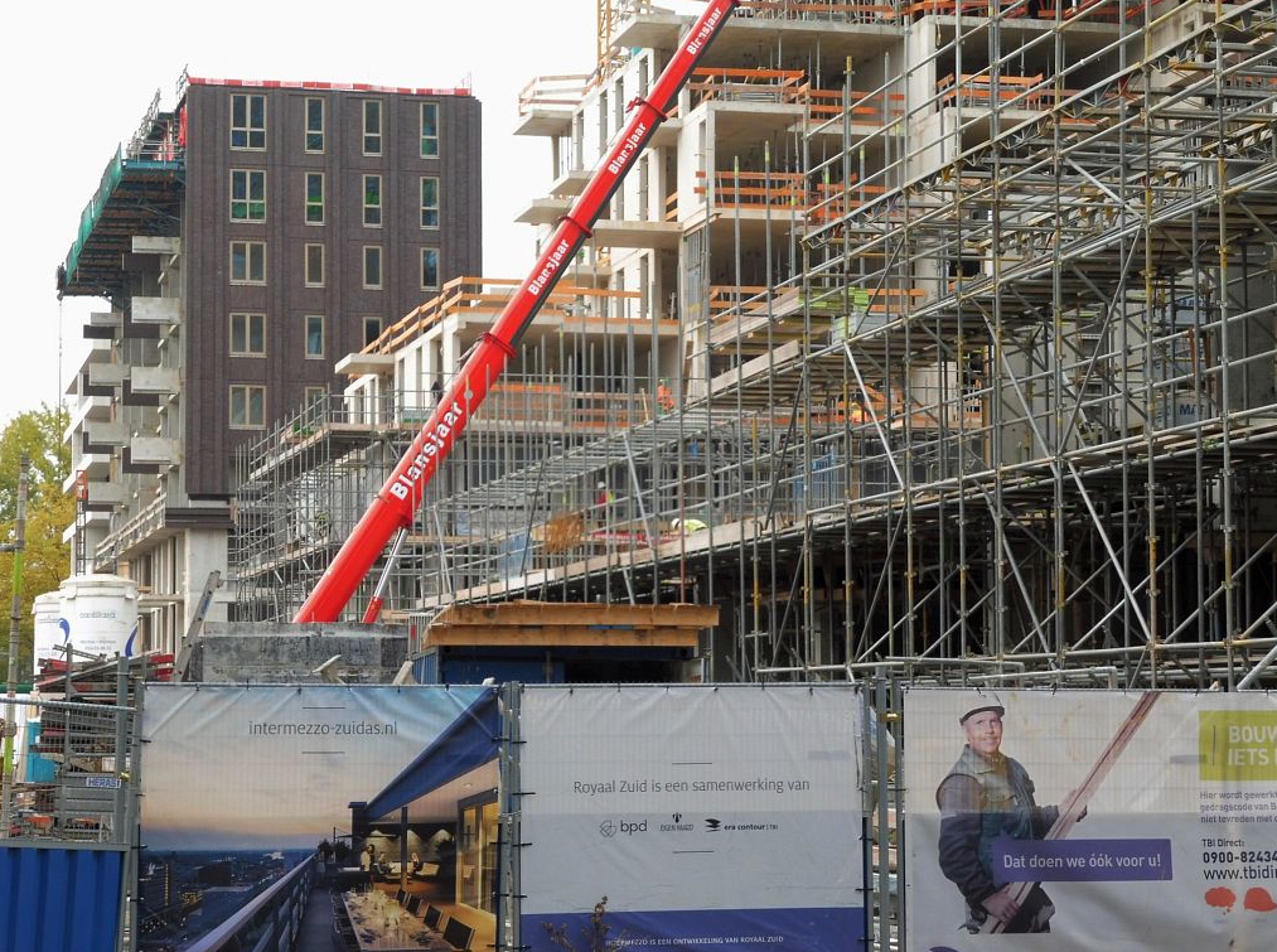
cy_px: 476
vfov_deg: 16.2
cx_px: 642
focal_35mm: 91
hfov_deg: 21.6
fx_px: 3349
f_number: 5.2
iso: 100
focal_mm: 16.1
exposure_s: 1/80
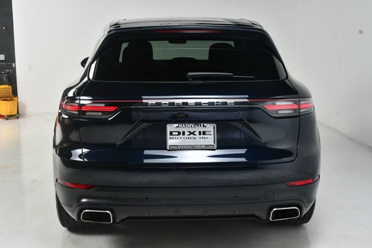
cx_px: 186
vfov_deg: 26.5
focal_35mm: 51
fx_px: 527
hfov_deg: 38.9
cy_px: 124
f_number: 11
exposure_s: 1/160
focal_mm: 34
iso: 100
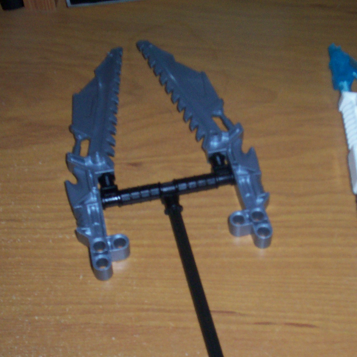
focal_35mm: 66
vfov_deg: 25.9
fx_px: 770
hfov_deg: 26.0
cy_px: 240
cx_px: 228
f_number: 4.5
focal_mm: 5.9
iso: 140
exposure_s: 1/64
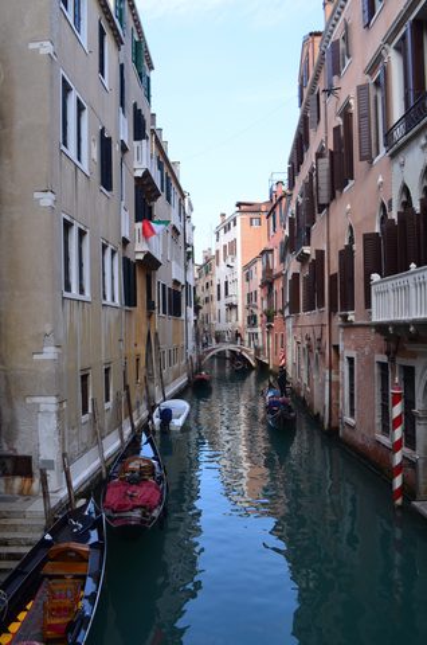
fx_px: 536
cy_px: 322
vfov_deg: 62.0
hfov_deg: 43.4
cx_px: 214
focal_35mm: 30
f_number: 6.3
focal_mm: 20
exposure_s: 1/160
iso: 200
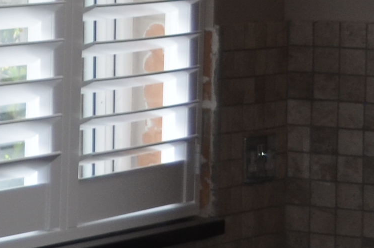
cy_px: -123
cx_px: -784
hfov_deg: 6.7
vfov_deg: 4.9
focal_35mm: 277
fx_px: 2872
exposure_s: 1/125
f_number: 4.5
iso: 280
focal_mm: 28
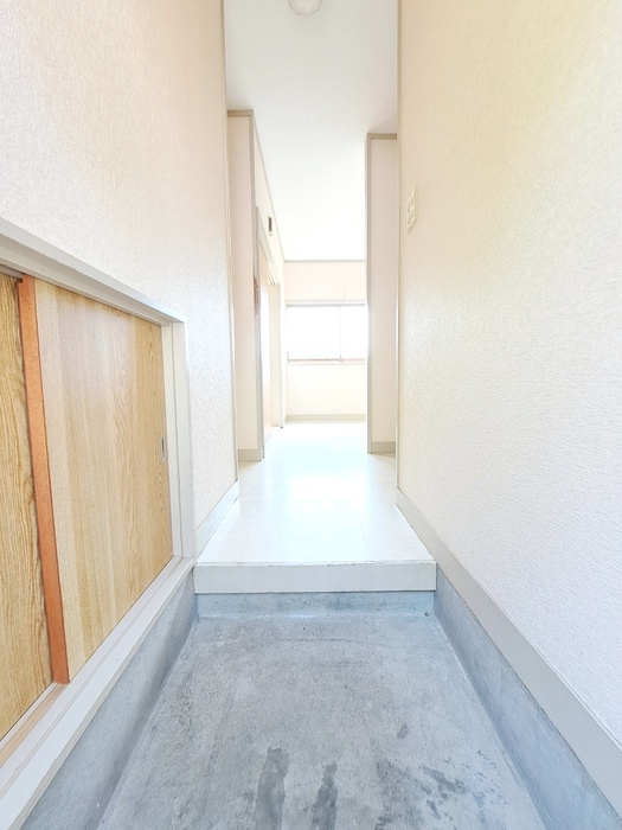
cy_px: 415
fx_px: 311
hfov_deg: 89.9
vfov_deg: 106.2
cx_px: 311
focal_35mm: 13
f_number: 2.2
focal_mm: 1.74
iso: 64
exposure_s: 1/50
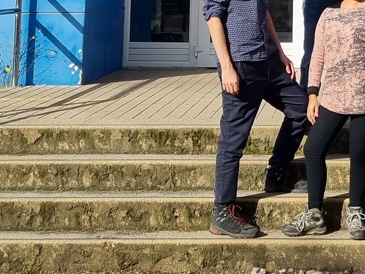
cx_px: 327
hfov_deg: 17.6
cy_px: -204
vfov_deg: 12.4
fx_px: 1160
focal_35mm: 110
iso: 50
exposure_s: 1/2928
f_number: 1.8
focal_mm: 5.4
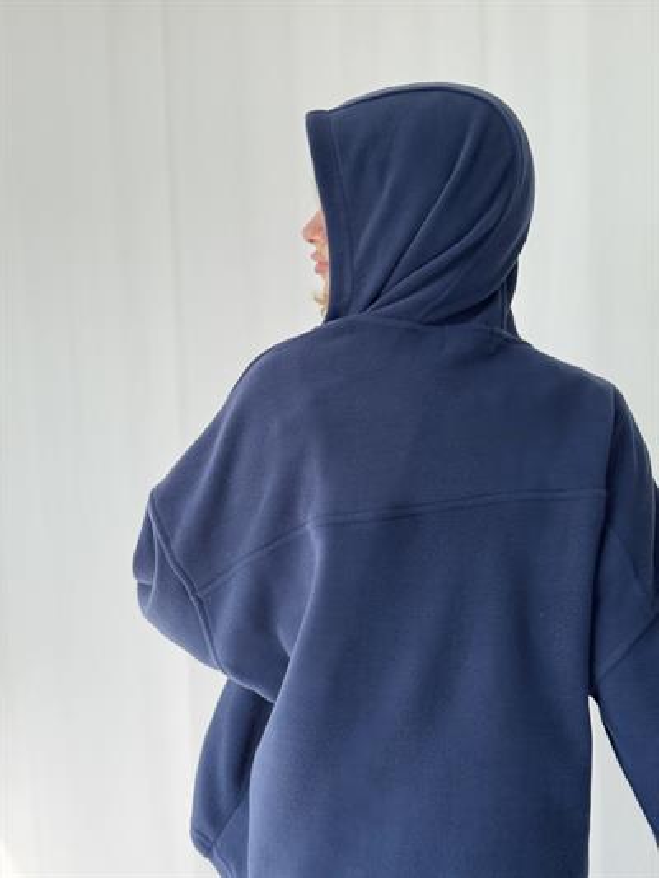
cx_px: 330
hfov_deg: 30.3
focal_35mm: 48
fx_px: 1218
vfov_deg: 39.6
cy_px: 439
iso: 64
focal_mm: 6.76
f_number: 1.78
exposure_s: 1/265
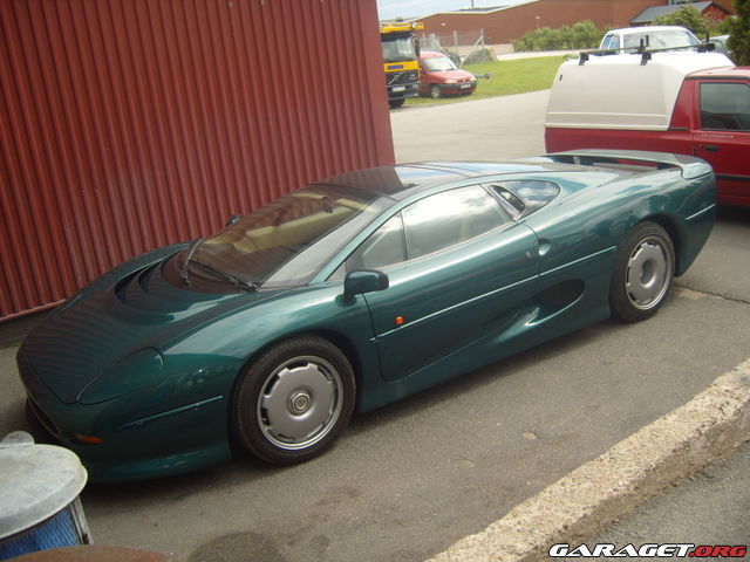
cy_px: 281
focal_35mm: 35
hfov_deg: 52.6
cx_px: 375
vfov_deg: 40.7
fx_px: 758
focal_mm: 7.4
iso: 80
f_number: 7.1
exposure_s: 1/125
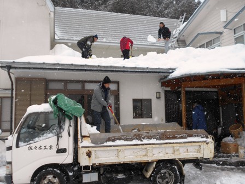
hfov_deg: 54.0
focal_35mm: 34
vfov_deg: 41.8
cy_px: 92
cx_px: 122
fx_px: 241
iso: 80
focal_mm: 5.8
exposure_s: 1/400
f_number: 3.6
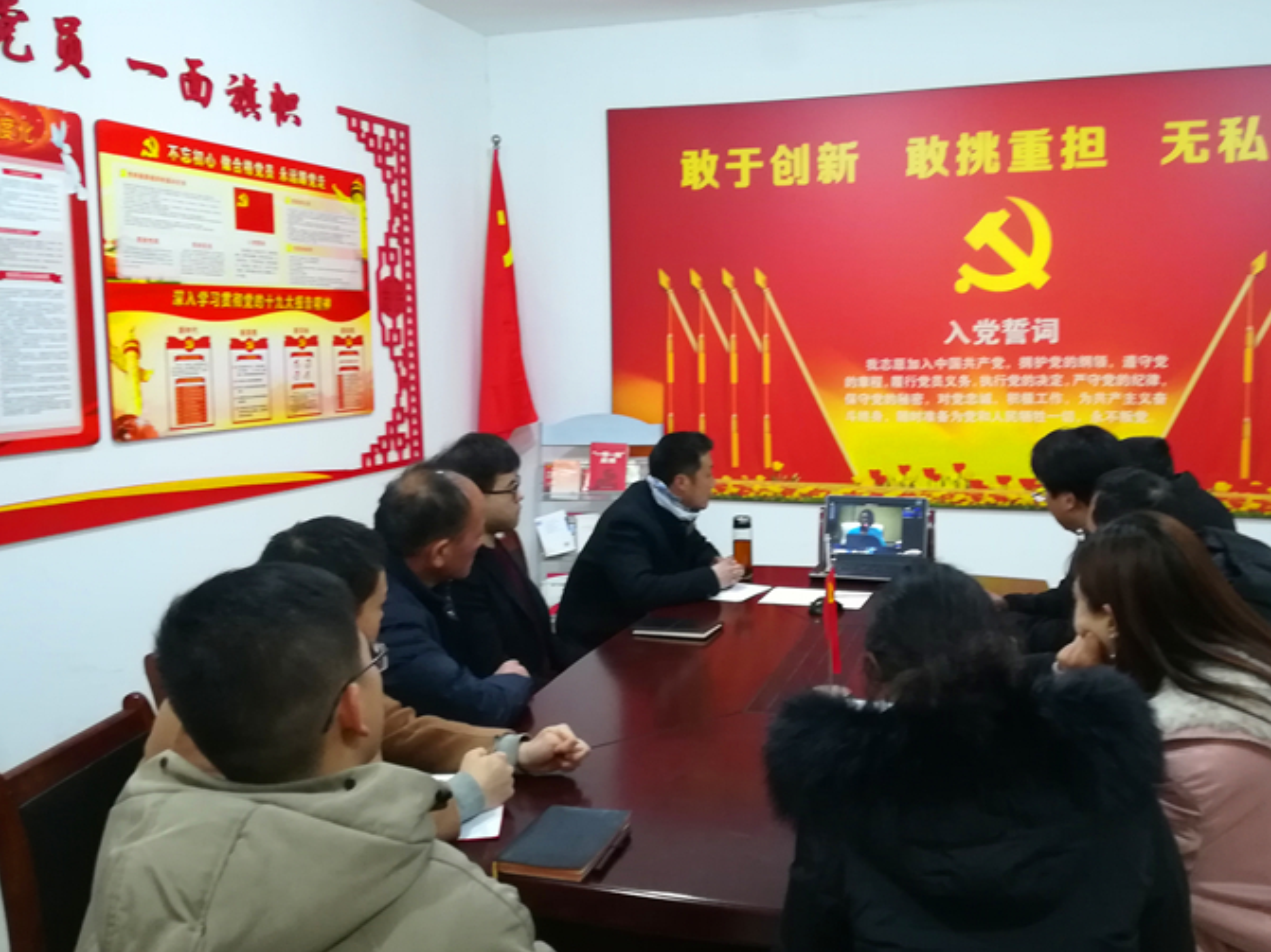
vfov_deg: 45.4
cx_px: 716
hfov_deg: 58.2
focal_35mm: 31
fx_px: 1138
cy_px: 447
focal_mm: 3.83
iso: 400
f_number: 2.2
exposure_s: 1/25
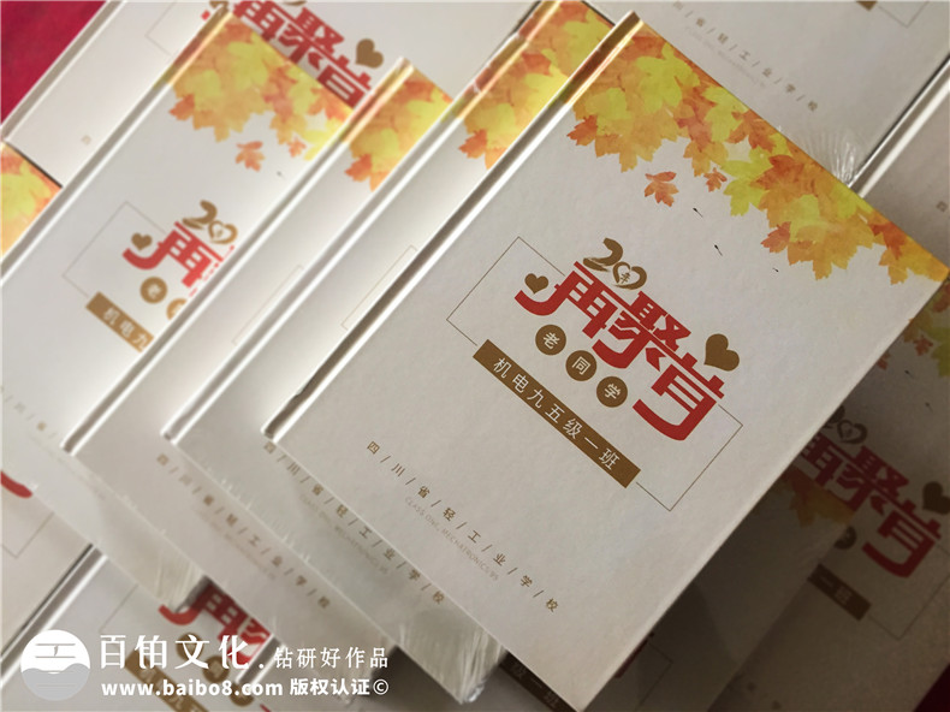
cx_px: 475
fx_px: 796
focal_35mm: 29
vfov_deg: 48.2
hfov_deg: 61.7
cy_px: 356
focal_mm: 4.15
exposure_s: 1/33
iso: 160
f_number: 2.2
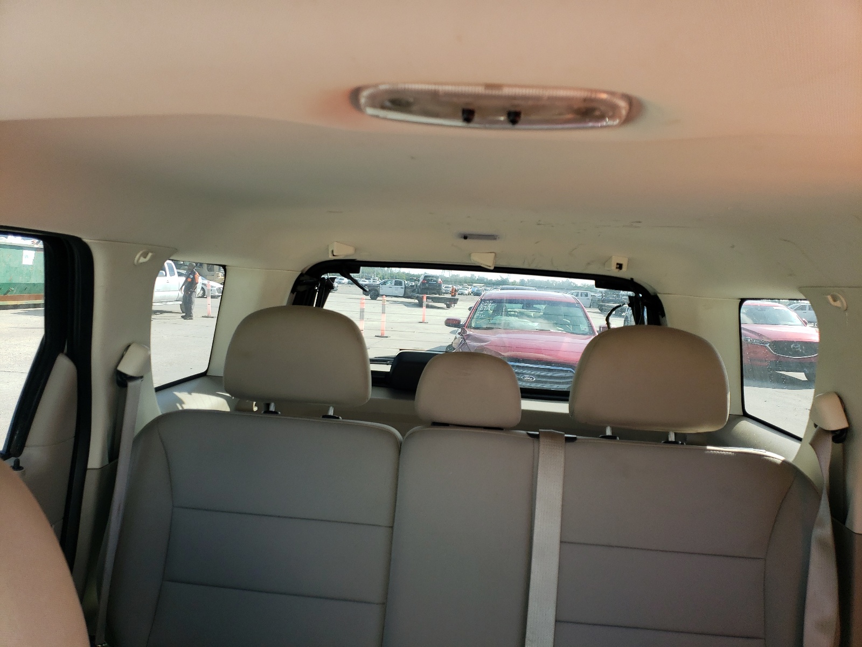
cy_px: 324
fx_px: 647
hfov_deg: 67.3
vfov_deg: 53.1
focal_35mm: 26
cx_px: 431
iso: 50
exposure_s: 1/200
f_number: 1.5
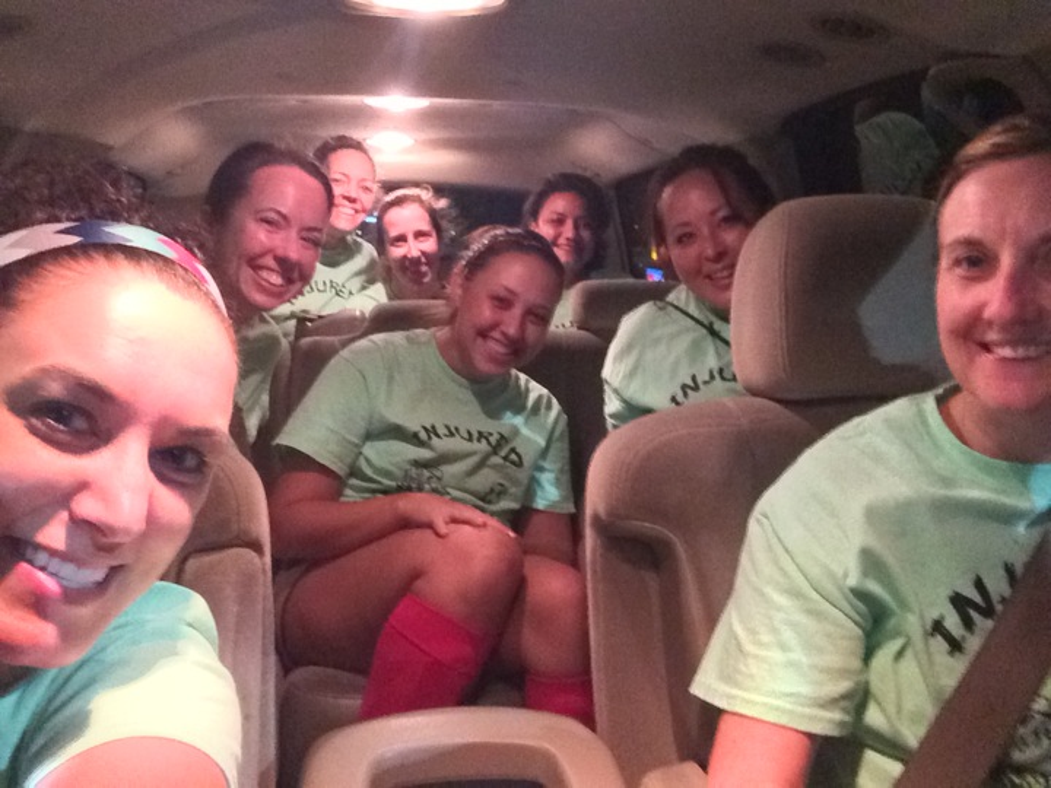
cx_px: 526
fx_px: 941
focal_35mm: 31
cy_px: 394
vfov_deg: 45.4
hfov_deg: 58.4
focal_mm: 2.15
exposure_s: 1/15
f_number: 2.4
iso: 1250
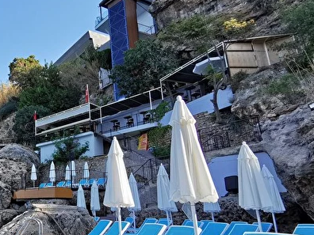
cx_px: 22
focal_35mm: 31
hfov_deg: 50.6
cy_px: 135
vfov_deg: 45.3
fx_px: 281
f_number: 2.2
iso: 50
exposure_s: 1/565
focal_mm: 2.35
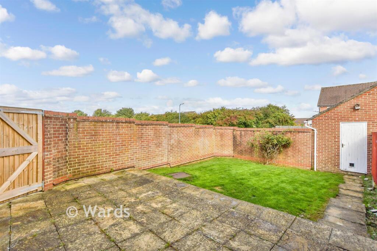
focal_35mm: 15
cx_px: 188
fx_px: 157
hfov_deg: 100.4
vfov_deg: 77.3
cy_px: 126
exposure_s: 1/500
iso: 320
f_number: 8
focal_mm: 10
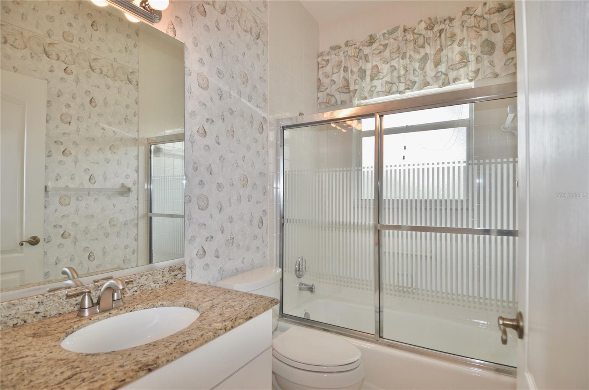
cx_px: 294
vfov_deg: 67.1
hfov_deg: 90.1
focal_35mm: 18
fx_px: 294
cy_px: 195
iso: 200
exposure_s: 1/100
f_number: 5
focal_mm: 12
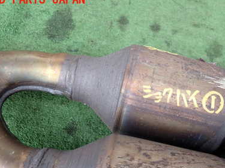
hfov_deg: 45.8
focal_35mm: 40
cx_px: 156
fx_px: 260
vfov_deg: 35.1
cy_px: 127
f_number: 2
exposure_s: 1/160
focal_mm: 4.5
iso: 100
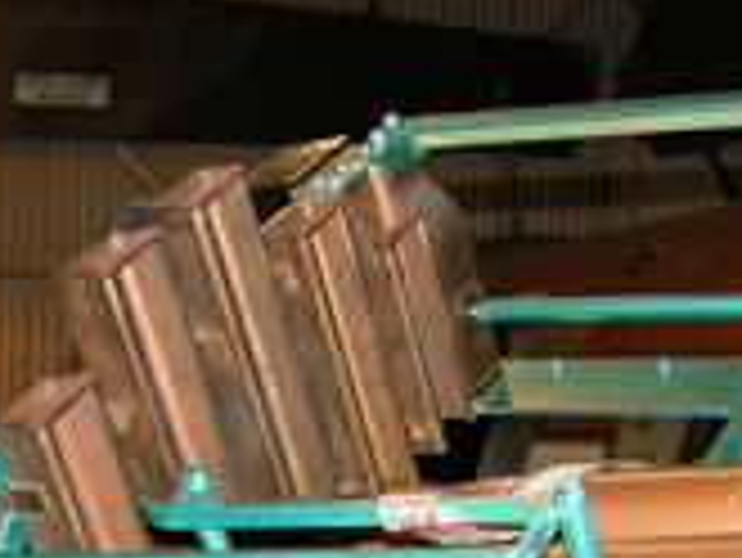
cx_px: 405
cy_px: 594
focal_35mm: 85
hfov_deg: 23.0
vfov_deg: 16.9
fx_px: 1823
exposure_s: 1/60
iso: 100
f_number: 2.8
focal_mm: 9
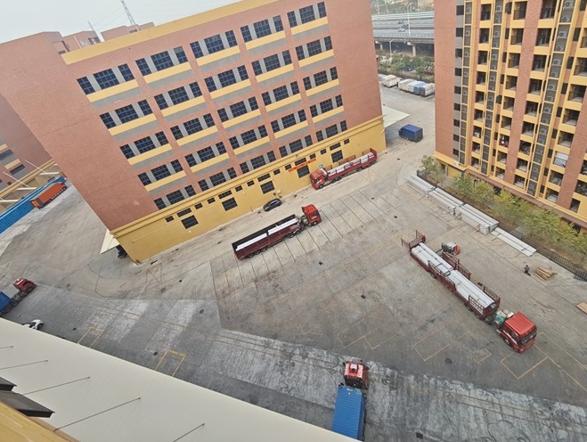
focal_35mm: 17
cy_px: 175
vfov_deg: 74.0
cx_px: 298
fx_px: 289
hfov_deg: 91.0
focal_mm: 2.16
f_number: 2.2
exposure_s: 1/319
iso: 50
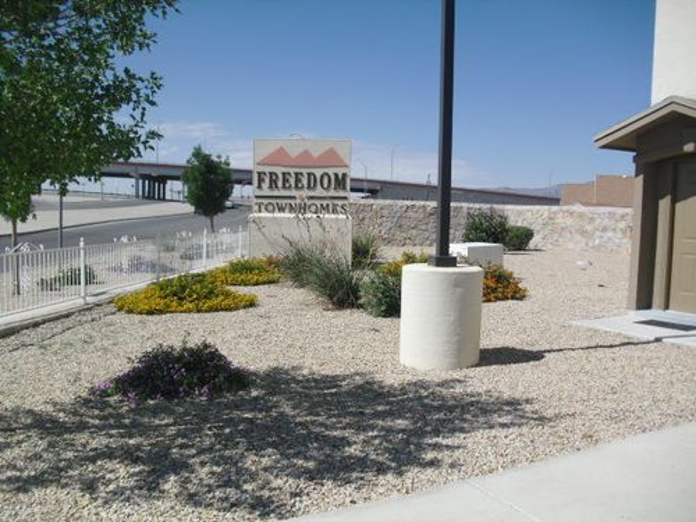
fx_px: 724
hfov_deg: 51.4
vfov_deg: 39.7
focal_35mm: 36
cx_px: 348
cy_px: 261
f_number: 7.8
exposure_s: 1/250
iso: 80
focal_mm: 6.3
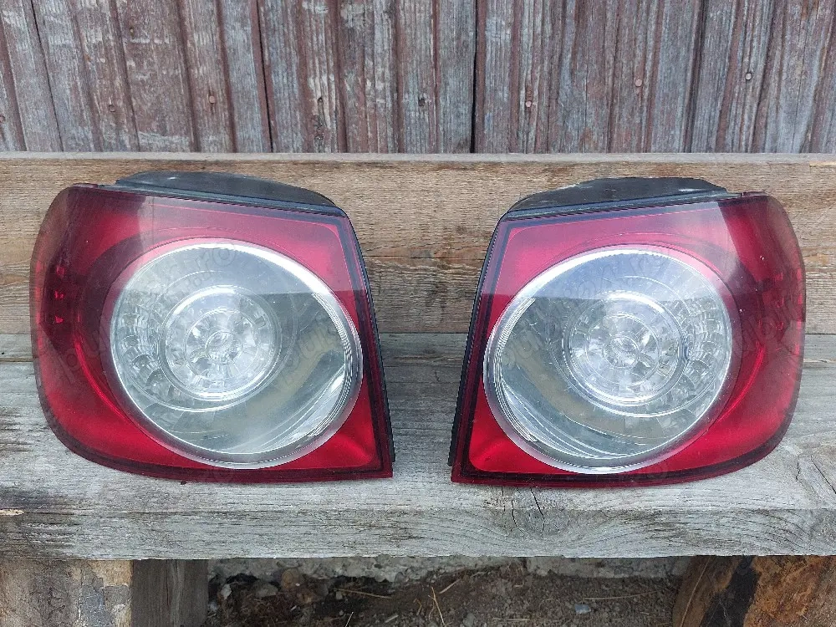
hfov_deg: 69.4
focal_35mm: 25
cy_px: 314
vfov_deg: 54.9
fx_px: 604
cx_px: 418
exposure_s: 1/50
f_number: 1.8
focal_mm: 5.23
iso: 125
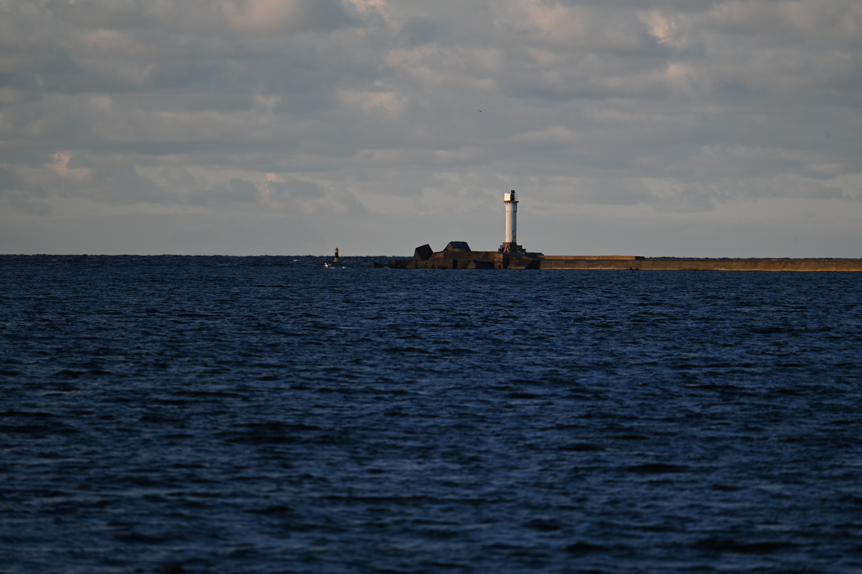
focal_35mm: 500
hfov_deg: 4.1
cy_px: 287
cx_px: 431
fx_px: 11964
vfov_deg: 2.7
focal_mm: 500
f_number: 6.7
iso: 100
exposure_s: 1/200
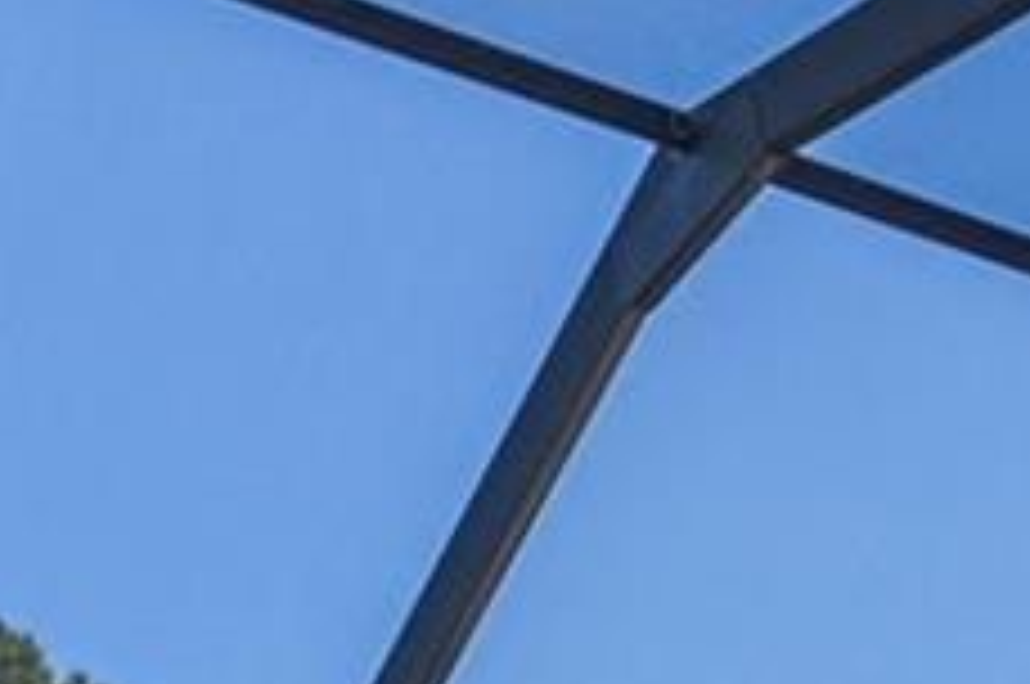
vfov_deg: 9.5
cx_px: 958
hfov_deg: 16.9
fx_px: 3400
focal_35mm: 119
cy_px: 1890
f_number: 8
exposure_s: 1/500
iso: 320
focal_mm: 17
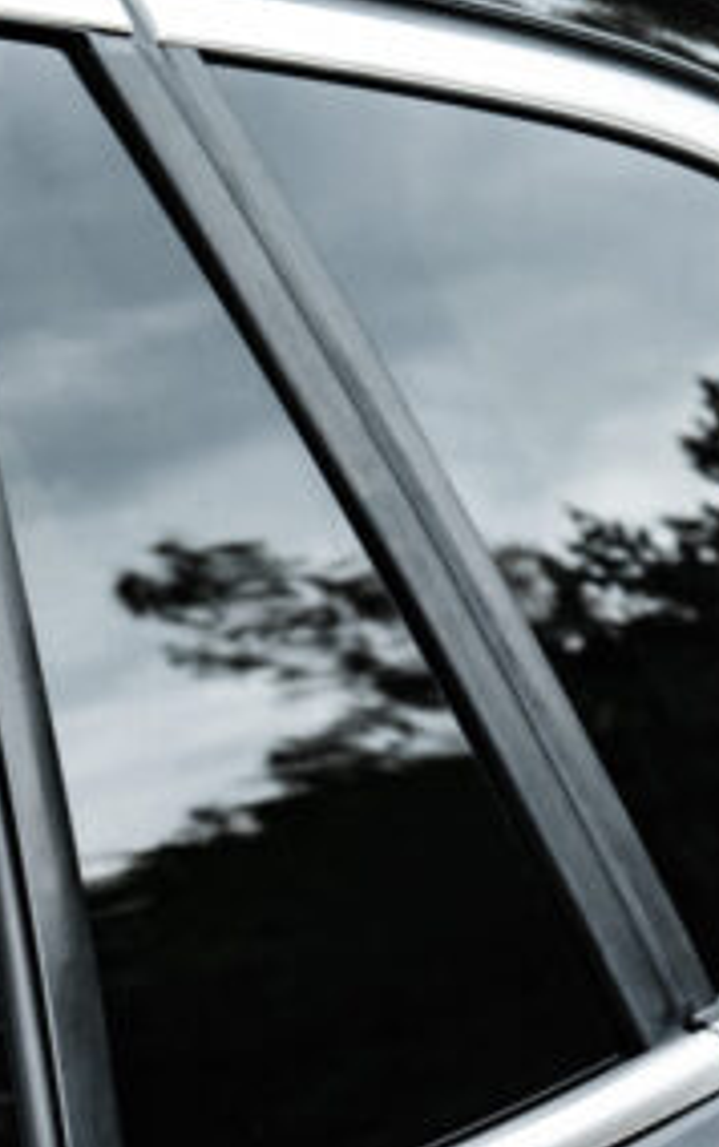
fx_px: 5976
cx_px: 263
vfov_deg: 10.9
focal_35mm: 191
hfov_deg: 6.9
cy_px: 880
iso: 400
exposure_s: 1/320
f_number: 6.3
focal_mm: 52
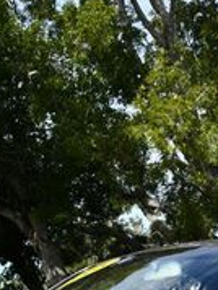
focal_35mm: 166
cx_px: 135
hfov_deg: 9.0
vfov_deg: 11.7
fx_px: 1391
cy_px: 329
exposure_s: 1/320
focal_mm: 24
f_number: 9
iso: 100
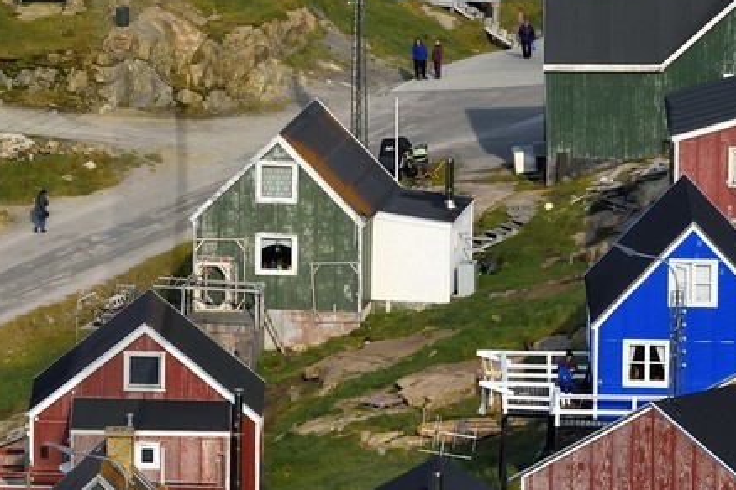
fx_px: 11939
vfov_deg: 2.4
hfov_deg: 3.5
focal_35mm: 584
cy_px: 175
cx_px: -516
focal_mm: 160
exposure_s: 1/250
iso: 200
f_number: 11
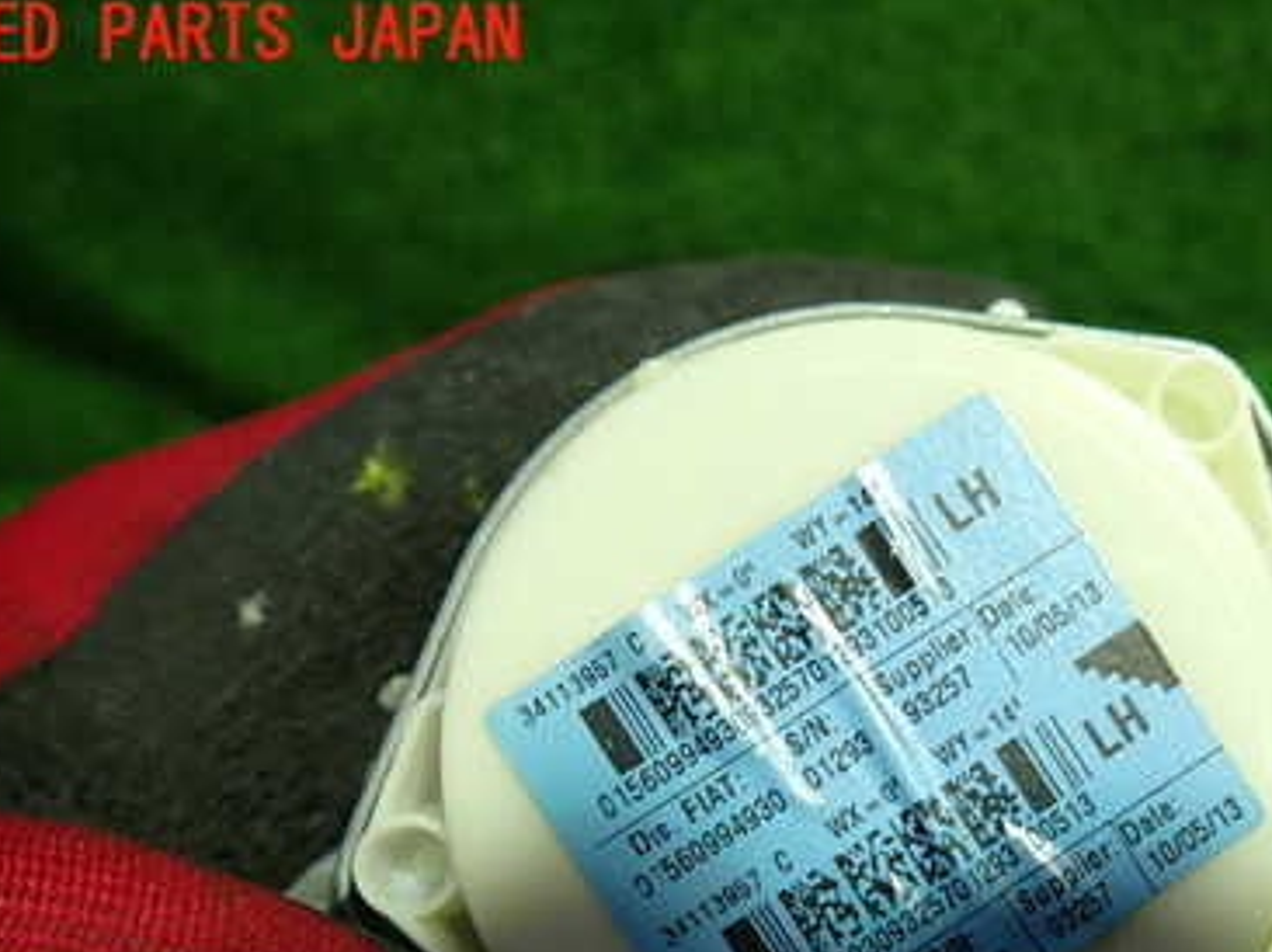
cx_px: 931
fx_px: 1506
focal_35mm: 41
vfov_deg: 34.0
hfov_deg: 44.5
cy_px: 775
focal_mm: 4.5
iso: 200
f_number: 2
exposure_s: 1/50
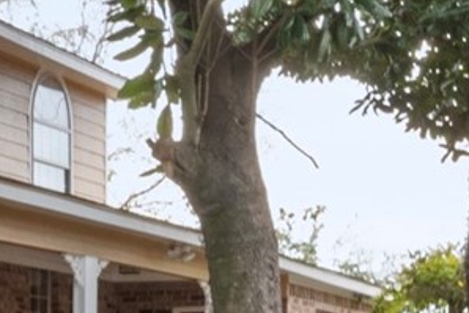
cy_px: 382
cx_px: -438
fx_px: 1616
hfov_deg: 14.1
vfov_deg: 10.9
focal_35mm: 124
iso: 800
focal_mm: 17
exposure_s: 1/8
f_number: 9
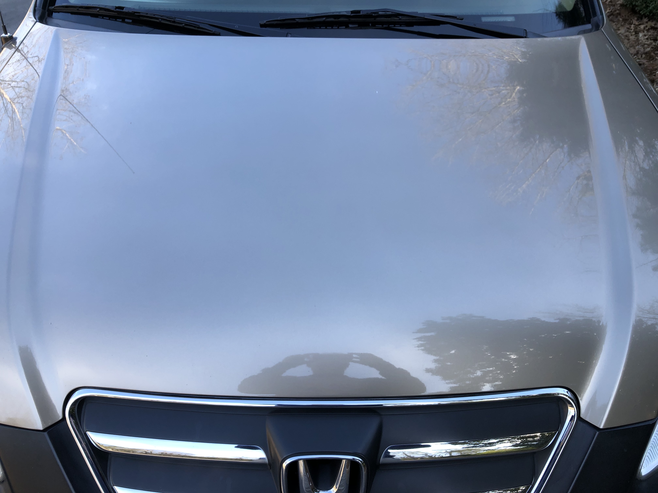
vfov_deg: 49.7
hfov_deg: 63.4
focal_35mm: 28
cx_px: 329
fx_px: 532
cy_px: 246
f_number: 1.8
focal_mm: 3.99
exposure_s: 1/191
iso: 20
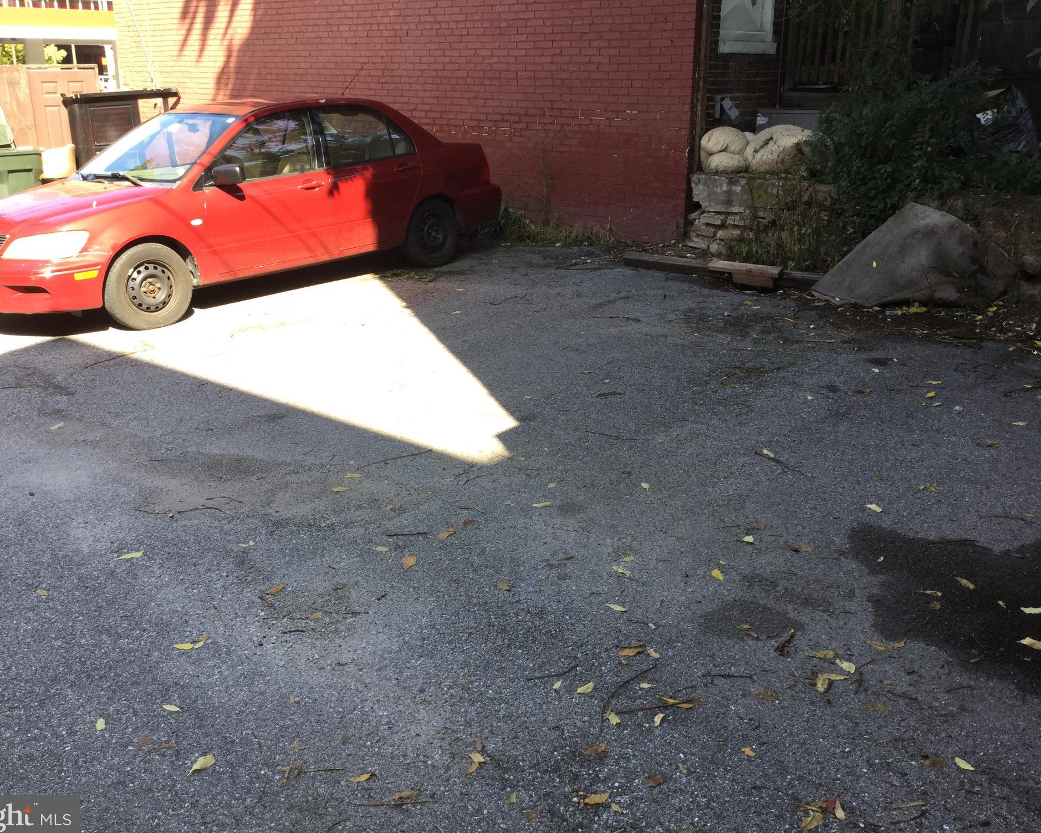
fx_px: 1017
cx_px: 509
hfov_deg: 54.2
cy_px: 414
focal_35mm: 33
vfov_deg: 44.5
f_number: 2.4
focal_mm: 3.3
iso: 25
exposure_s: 1/140
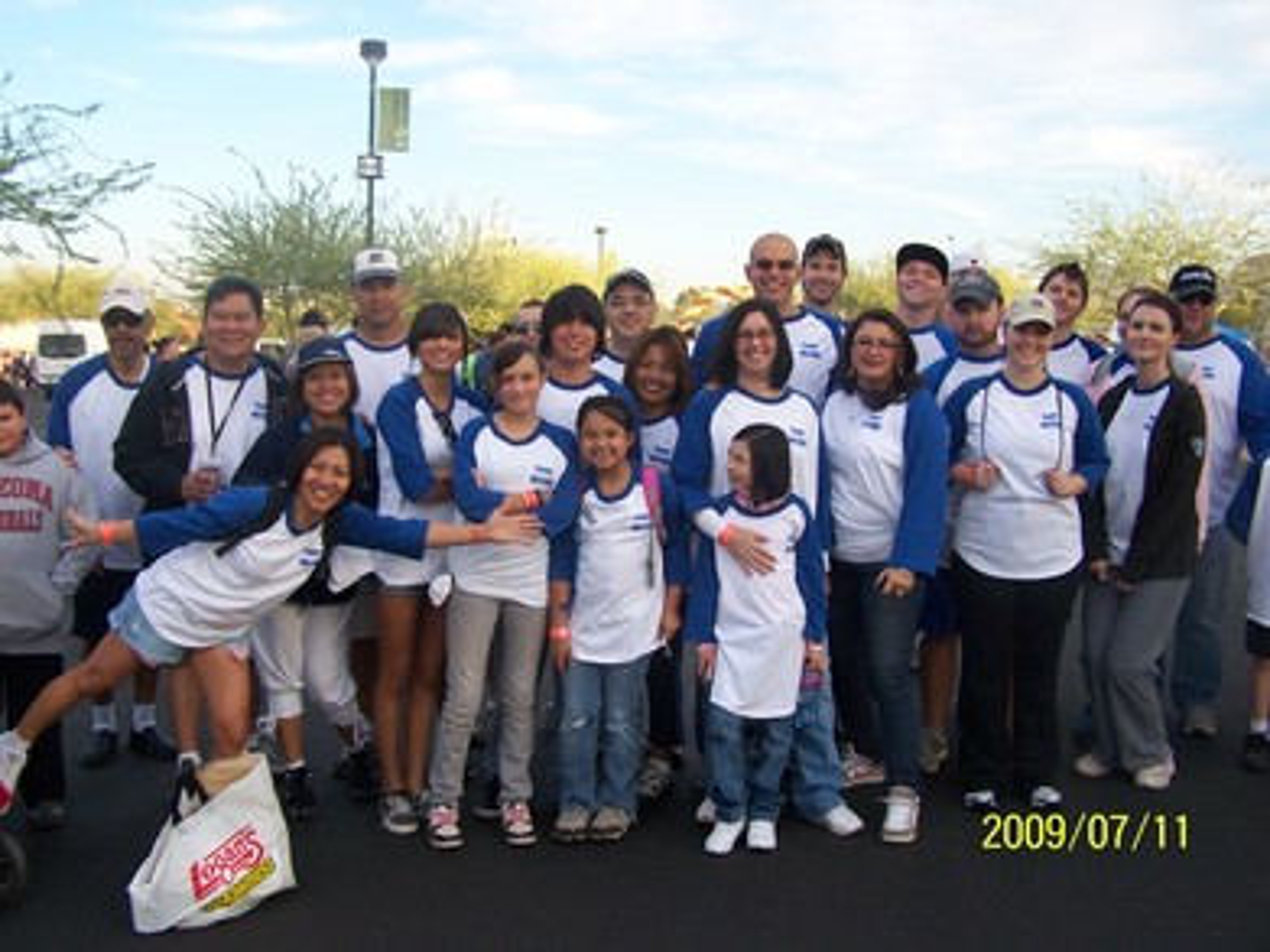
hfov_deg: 49.0
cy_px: 476
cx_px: 635
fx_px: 1394
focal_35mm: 38
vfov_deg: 37.7
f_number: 2.8
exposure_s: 1/125
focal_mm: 6.3
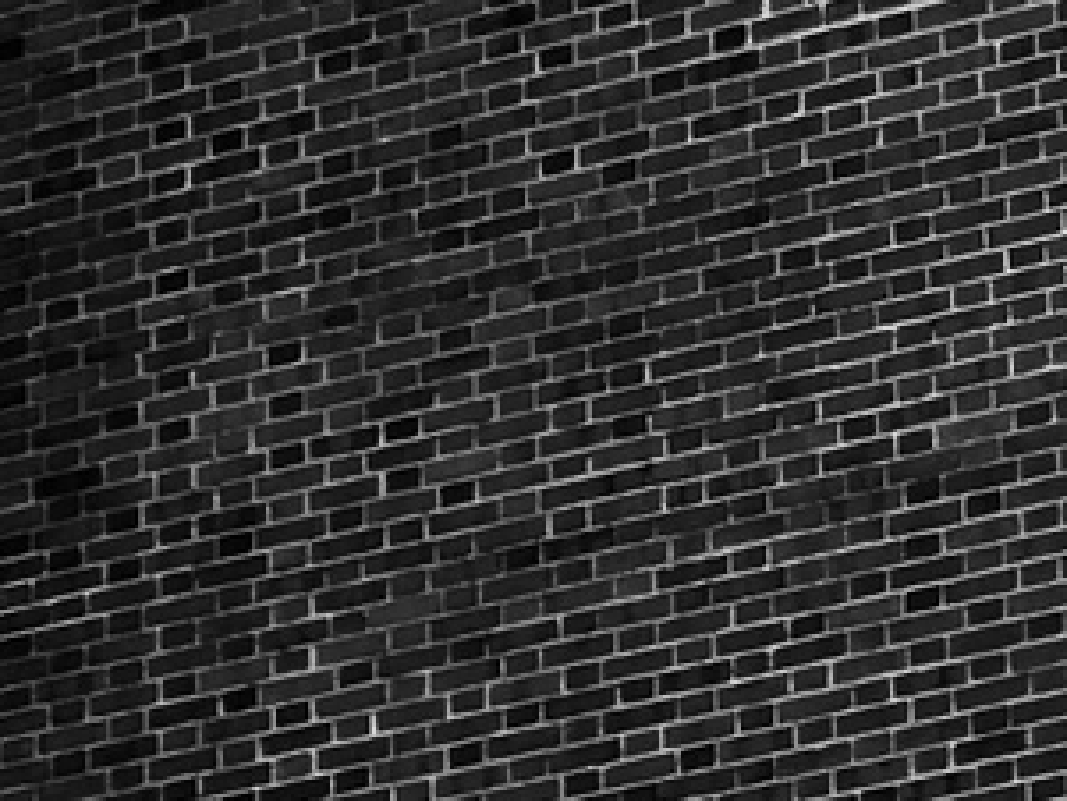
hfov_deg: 6.1
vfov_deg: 4.5
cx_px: 475
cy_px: 259
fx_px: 10083
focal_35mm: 327
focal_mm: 9
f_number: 2.8
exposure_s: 1/350
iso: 25
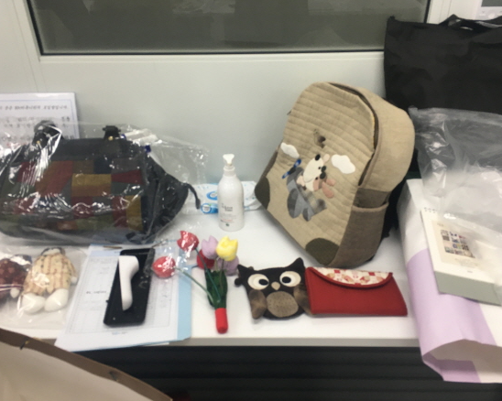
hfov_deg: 57.2
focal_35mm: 31
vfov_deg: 47.1
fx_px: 460
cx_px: 250
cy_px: 198
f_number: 2.2
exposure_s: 1/30
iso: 25
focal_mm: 4.15
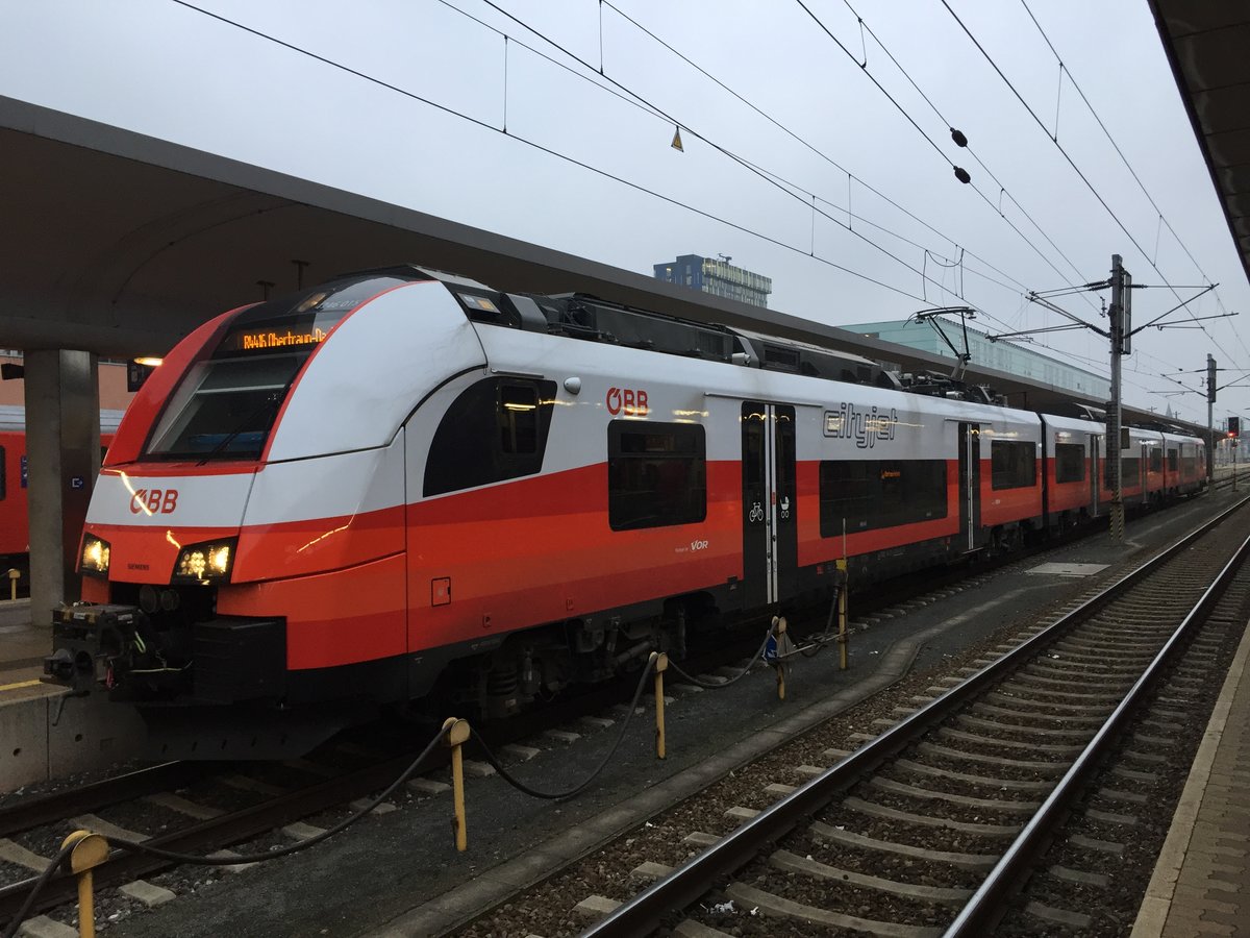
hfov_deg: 61.7
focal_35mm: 29
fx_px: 1047
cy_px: 469
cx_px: 625
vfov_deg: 48.2
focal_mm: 4.15
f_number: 2.2
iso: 32
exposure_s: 1/33
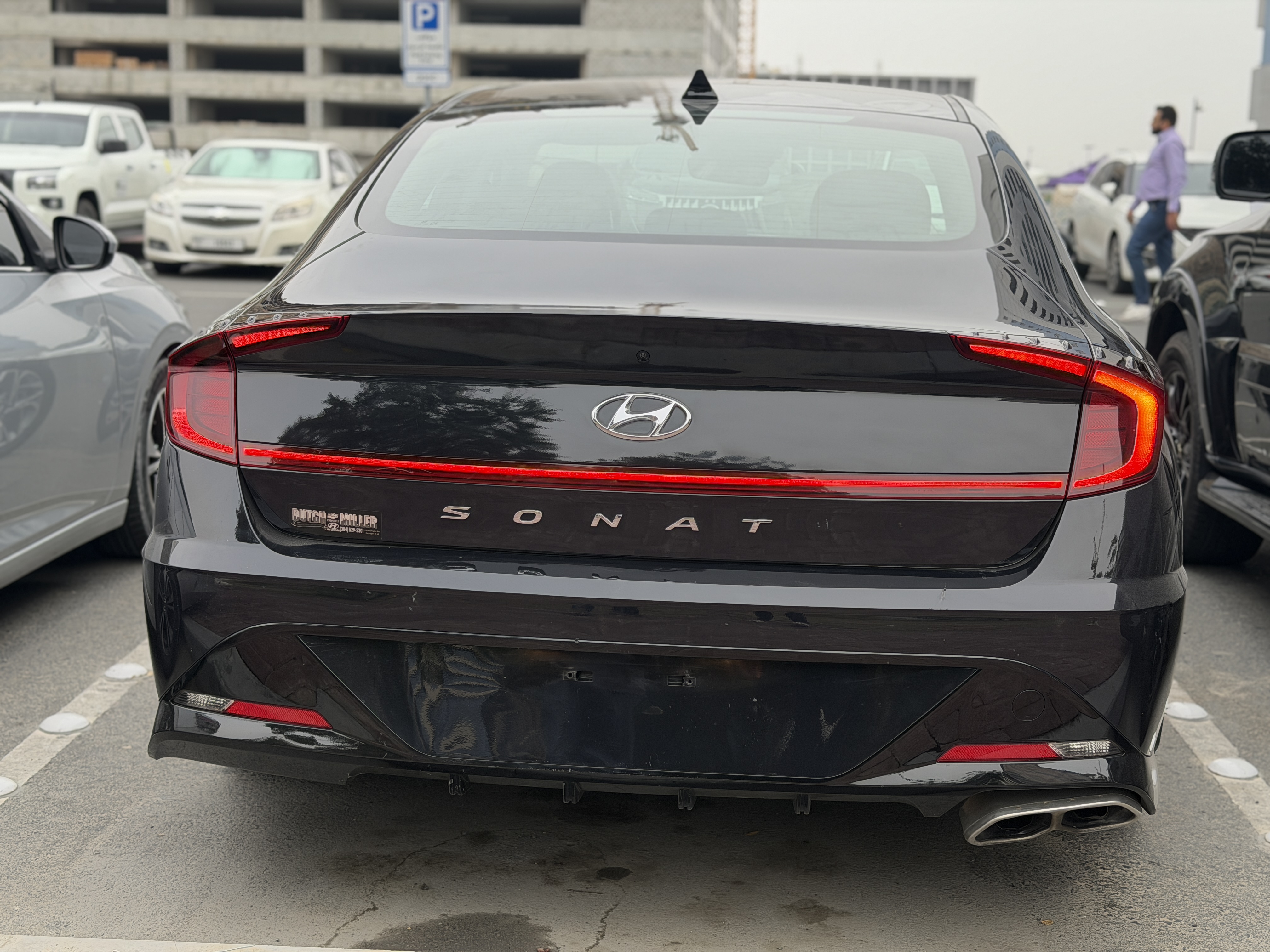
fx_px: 1761
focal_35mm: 48
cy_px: 476
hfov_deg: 39.7
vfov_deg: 30.3
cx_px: 635
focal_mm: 6.76
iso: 64
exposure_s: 1/199
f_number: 1.78
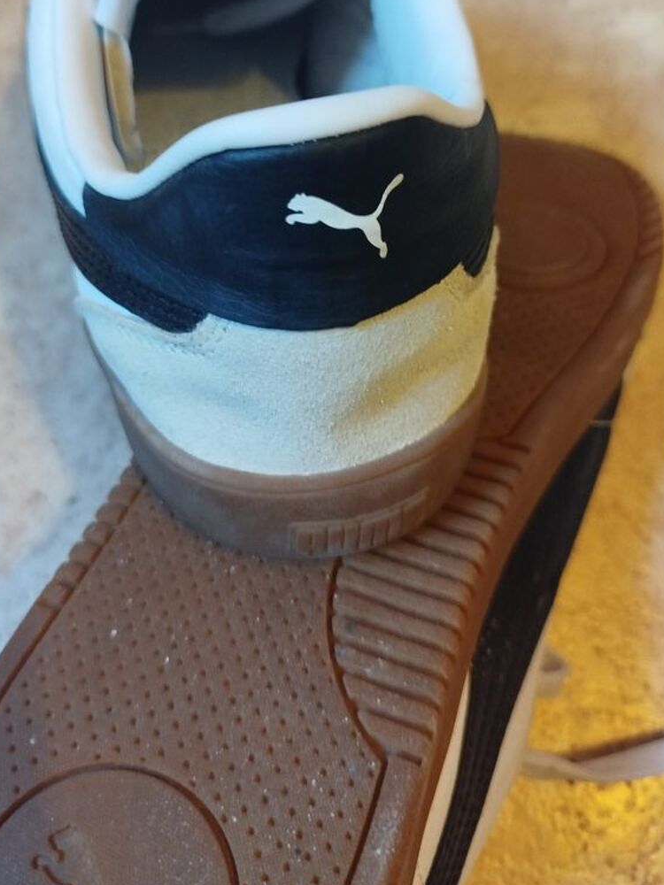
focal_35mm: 32
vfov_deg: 55.7
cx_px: 307
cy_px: 301
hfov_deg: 44.1
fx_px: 818
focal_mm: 5.31
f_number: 1.7
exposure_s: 1/17
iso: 640
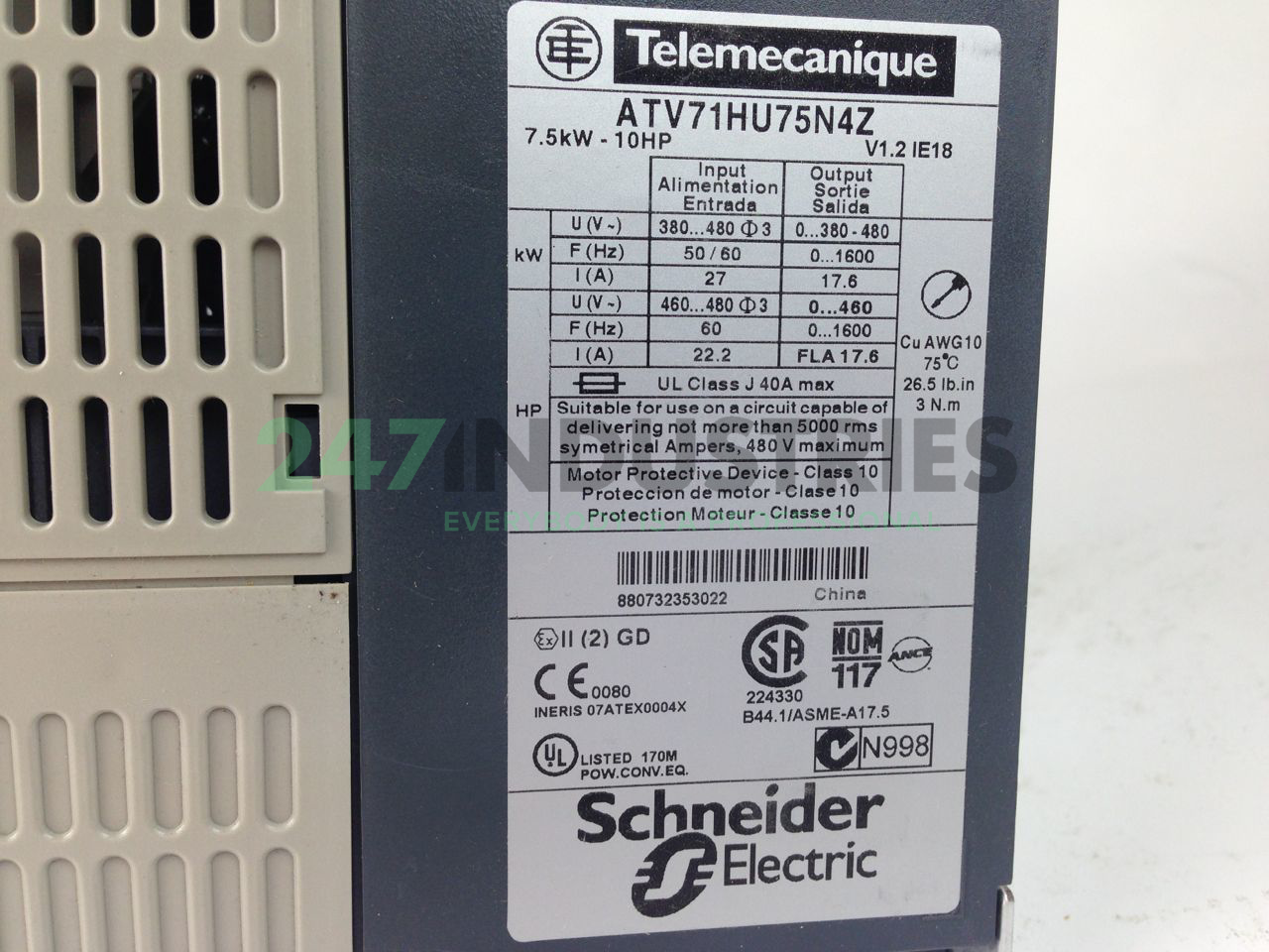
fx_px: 1210
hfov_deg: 55.4
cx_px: 634
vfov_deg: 42.9
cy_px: 476
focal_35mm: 33
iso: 50
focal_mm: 4.12
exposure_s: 1/120
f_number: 2.4
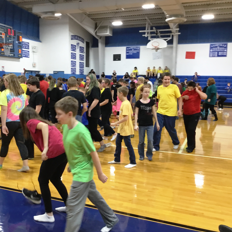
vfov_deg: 44.9
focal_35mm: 37
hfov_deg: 44.5
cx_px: 84
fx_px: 281
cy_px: 116
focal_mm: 3.3
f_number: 2.4
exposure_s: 1/30
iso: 100
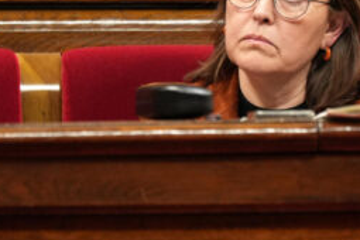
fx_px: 5180
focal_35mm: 518
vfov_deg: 2.7
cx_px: 265
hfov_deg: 4.0
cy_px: 97
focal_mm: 200
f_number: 4
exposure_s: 1/160
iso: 4000
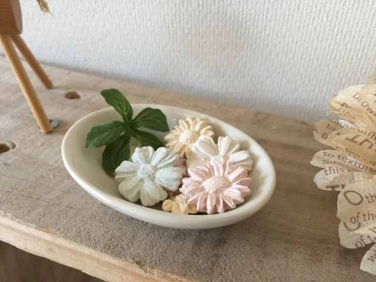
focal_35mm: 29
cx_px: 188
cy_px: 141
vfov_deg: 48.2
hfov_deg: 61.7
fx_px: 315
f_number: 2.2
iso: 125
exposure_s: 1/15
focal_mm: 4.15
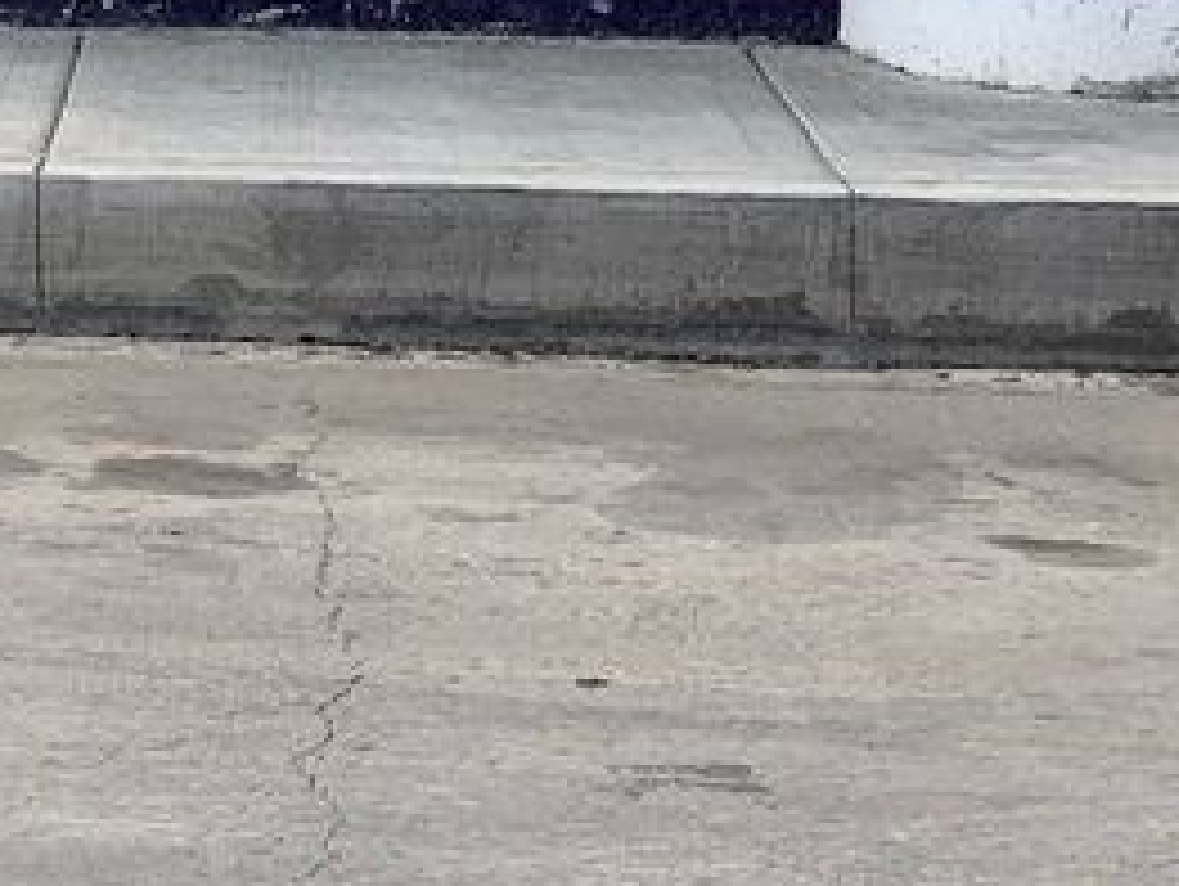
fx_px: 4057
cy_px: -198
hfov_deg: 16.1
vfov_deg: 12.2
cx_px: -81
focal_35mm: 119
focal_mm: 4.25
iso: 25
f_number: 1.8
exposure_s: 1/1406
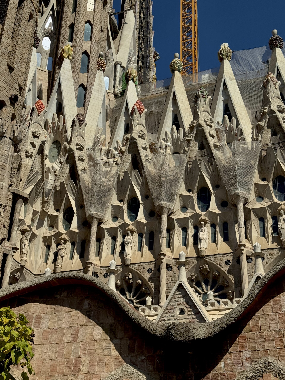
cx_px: 142
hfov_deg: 30.3
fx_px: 527
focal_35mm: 48
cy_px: 190
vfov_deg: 39.7
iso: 80
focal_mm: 6.76
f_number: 1.78
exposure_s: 1/15385
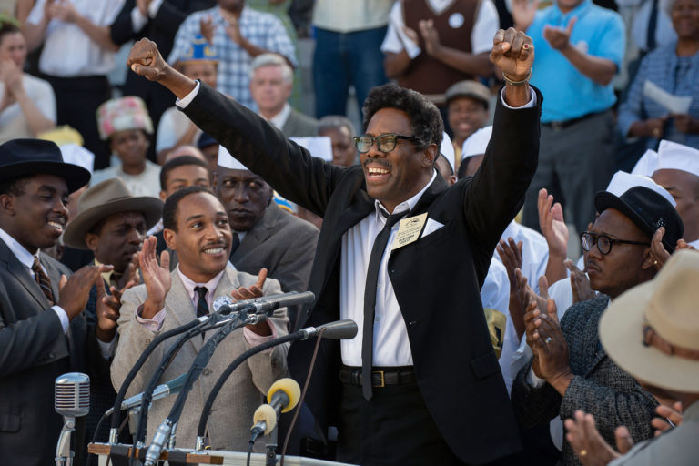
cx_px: 350
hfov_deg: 14.7
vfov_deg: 9.8
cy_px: 233
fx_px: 2718
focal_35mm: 140
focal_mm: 140
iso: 320
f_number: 5
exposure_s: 1/400
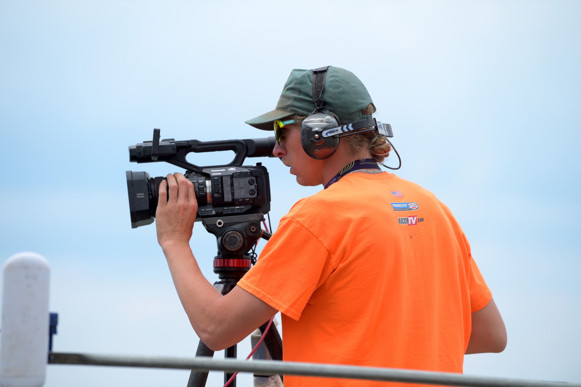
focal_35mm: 200
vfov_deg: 6.9
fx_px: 3228
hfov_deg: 10.3
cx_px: 290
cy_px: 194
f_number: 4
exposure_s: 1/1250
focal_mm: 200
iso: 220
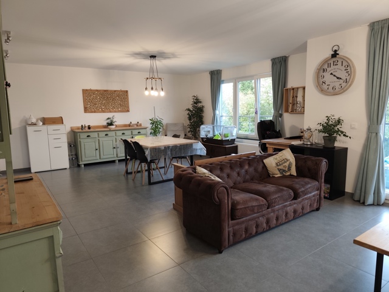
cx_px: 194
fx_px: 258
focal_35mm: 23
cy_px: 146
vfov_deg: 58.9
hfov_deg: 73.9
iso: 500
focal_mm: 6.19
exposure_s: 1/50
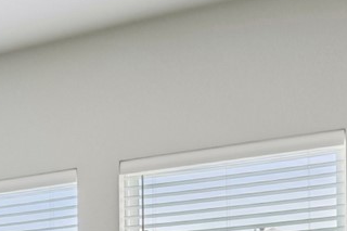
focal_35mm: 95
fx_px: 915
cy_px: 405
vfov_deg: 13.1
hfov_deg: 15.9
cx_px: -382
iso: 400
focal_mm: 14
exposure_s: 1/25
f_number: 8
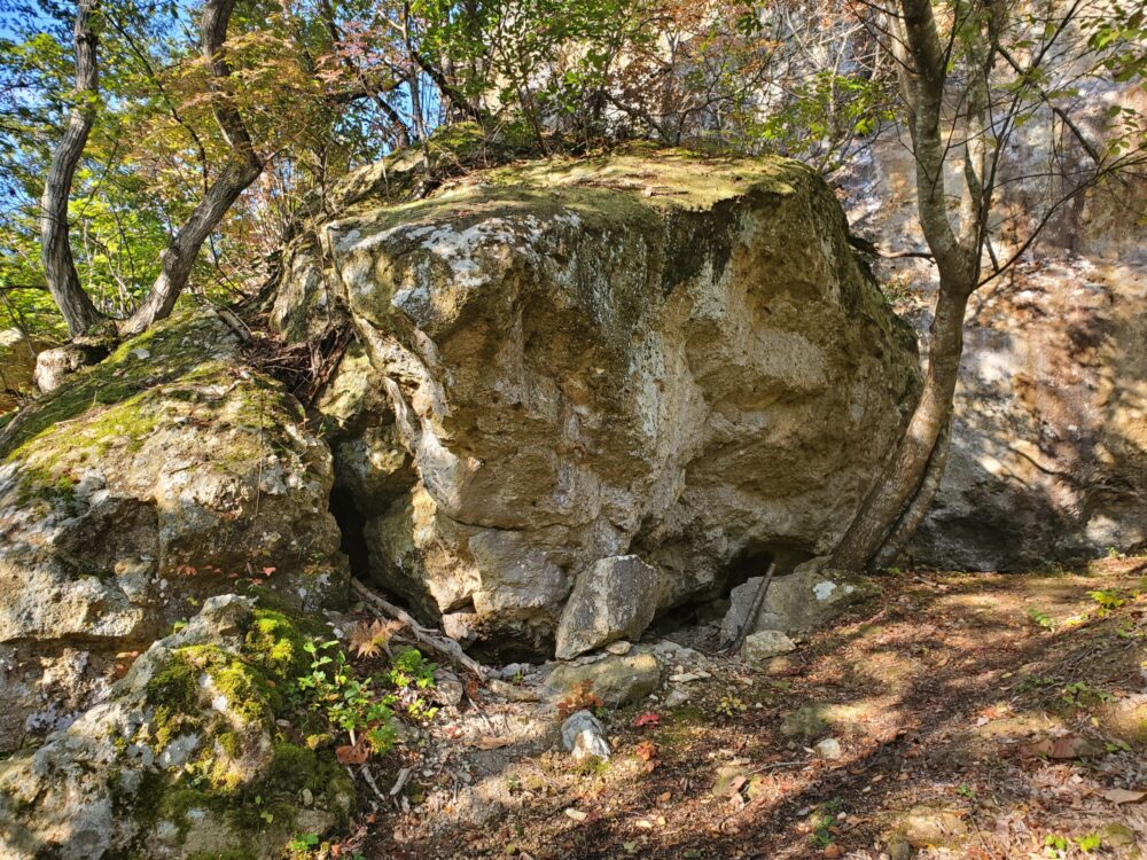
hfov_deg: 67.3
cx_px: 574
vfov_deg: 53.1
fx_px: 862
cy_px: 430
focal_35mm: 26
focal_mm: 4.3
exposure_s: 1/108
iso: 50
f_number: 2.4
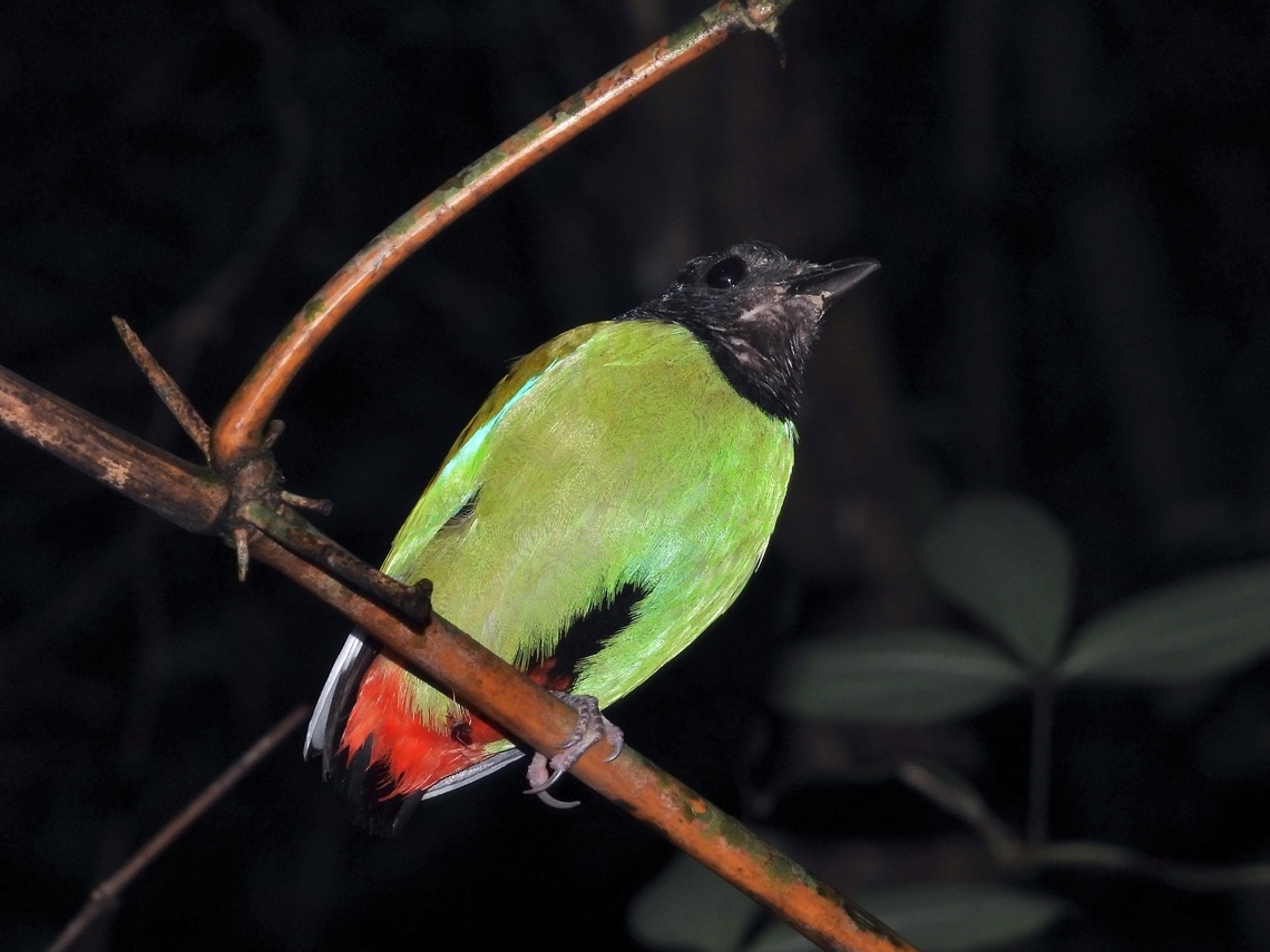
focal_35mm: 380
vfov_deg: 3.9
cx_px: 635
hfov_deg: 5.2
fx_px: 13942
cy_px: 476
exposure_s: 1/125
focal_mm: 67.8
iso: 200
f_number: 6.3
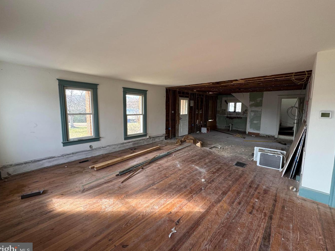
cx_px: 168
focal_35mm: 15
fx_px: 145
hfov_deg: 98.2
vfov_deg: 81.7
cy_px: 123
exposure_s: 1/99
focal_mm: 2.22
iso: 125
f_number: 2.2
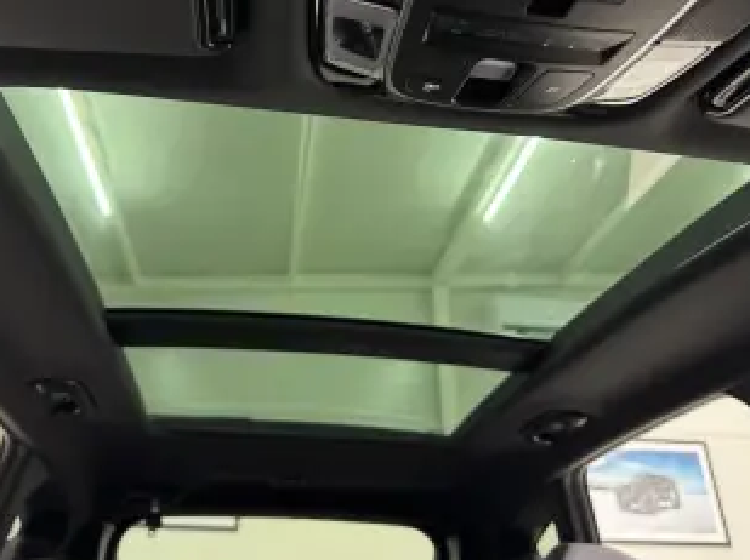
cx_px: 345
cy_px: 250
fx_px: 606
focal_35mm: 28
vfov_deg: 49.6
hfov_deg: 63.4
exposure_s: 1/33
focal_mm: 6.76
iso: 640
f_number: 1.78
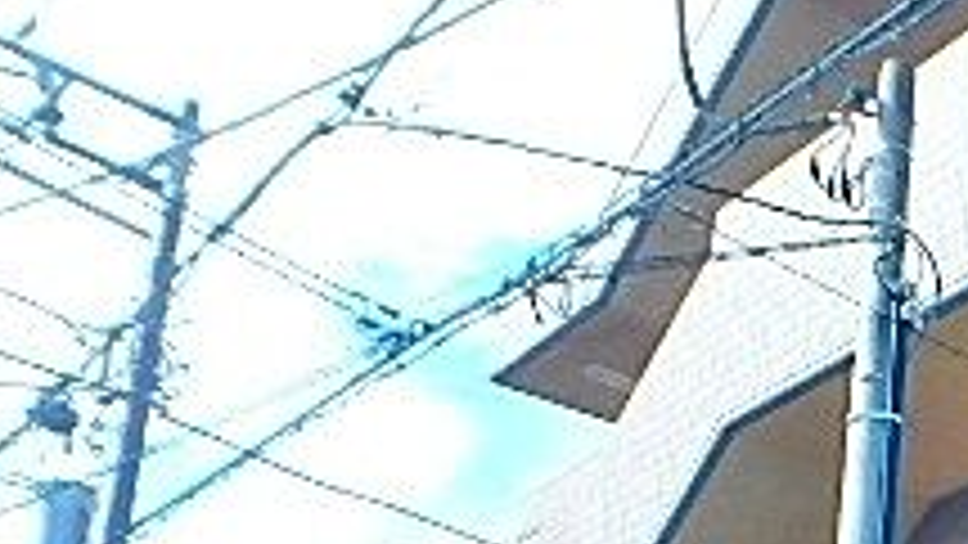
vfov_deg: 16.5
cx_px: 1247
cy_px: 764
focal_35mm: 68
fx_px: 1746
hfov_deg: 26.5
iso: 125
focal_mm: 3.7
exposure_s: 1/400
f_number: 3.5
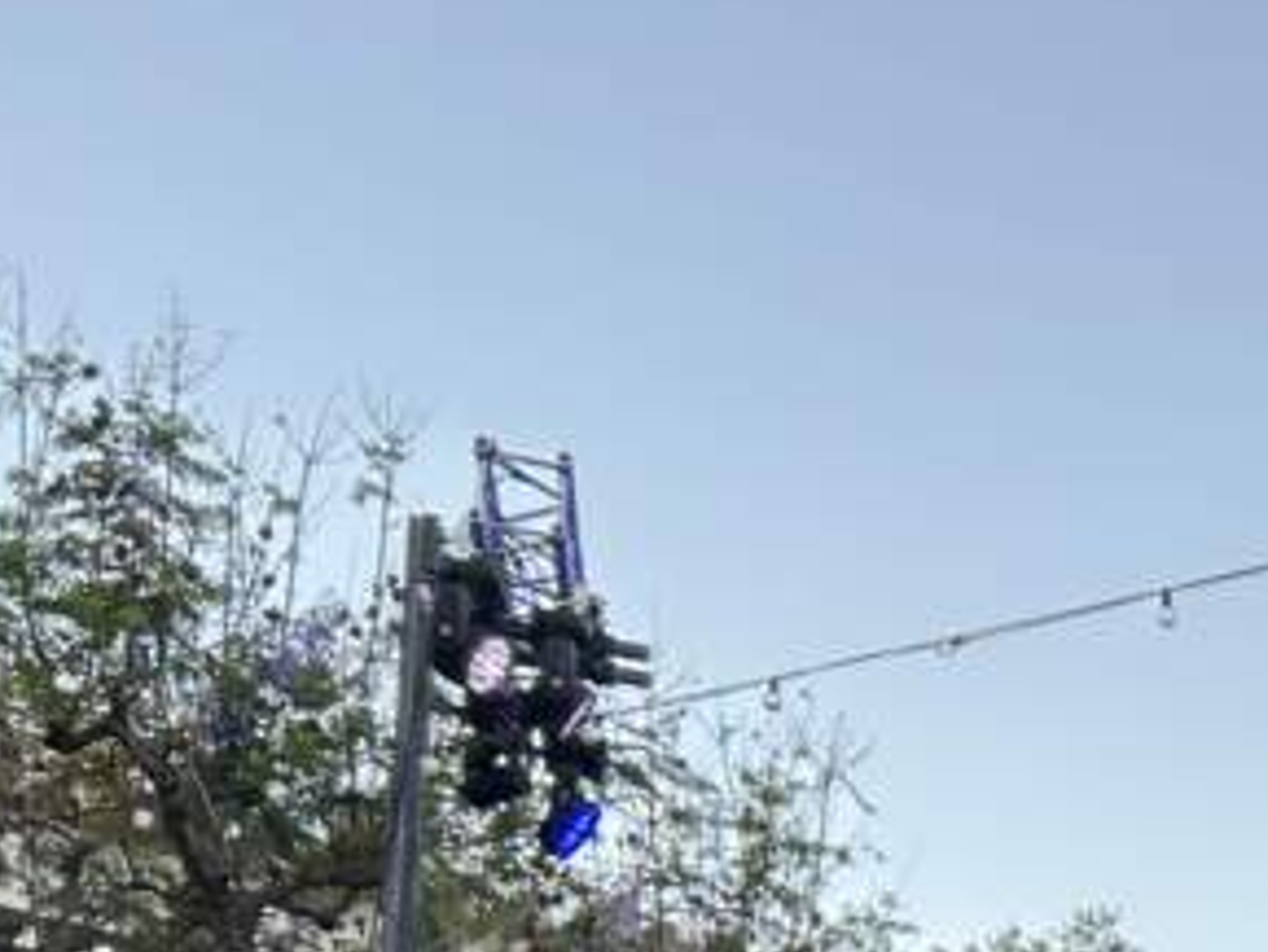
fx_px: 3298
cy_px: 1549
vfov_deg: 14.9
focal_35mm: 90
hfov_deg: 18.2
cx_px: 2137
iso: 64
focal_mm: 5.7
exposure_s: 1/120
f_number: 1.5
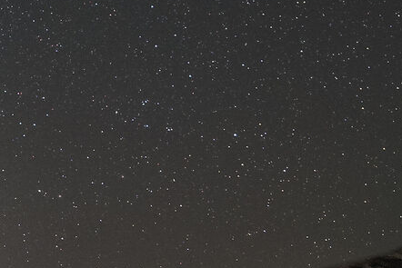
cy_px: -136
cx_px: -451
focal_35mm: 76
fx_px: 849
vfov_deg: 16.4
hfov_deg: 17.2
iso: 1600
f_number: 3.2
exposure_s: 91
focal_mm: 14
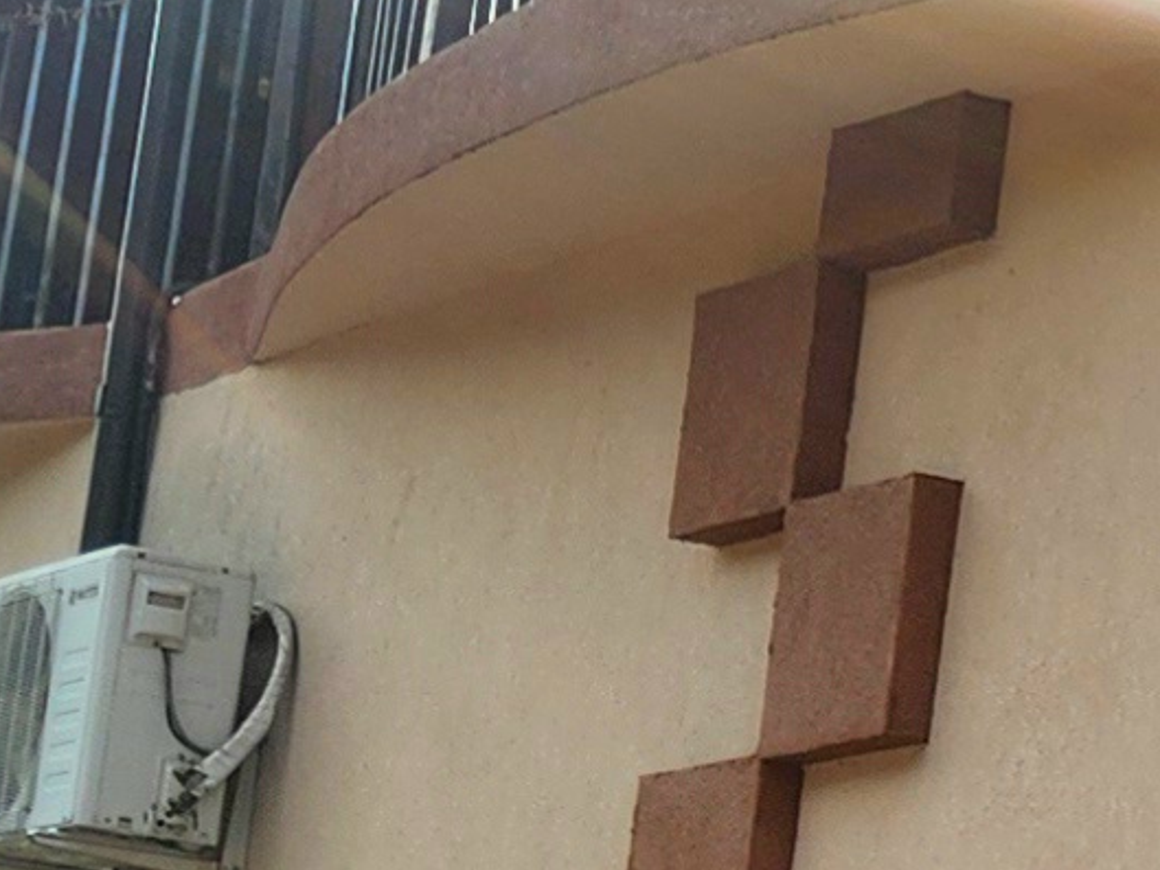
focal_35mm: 174
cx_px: 2778
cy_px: 795
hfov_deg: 10.0
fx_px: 5832
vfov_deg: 8.5
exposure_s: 1/1000
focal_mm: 5.4
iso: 20
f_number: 1.8
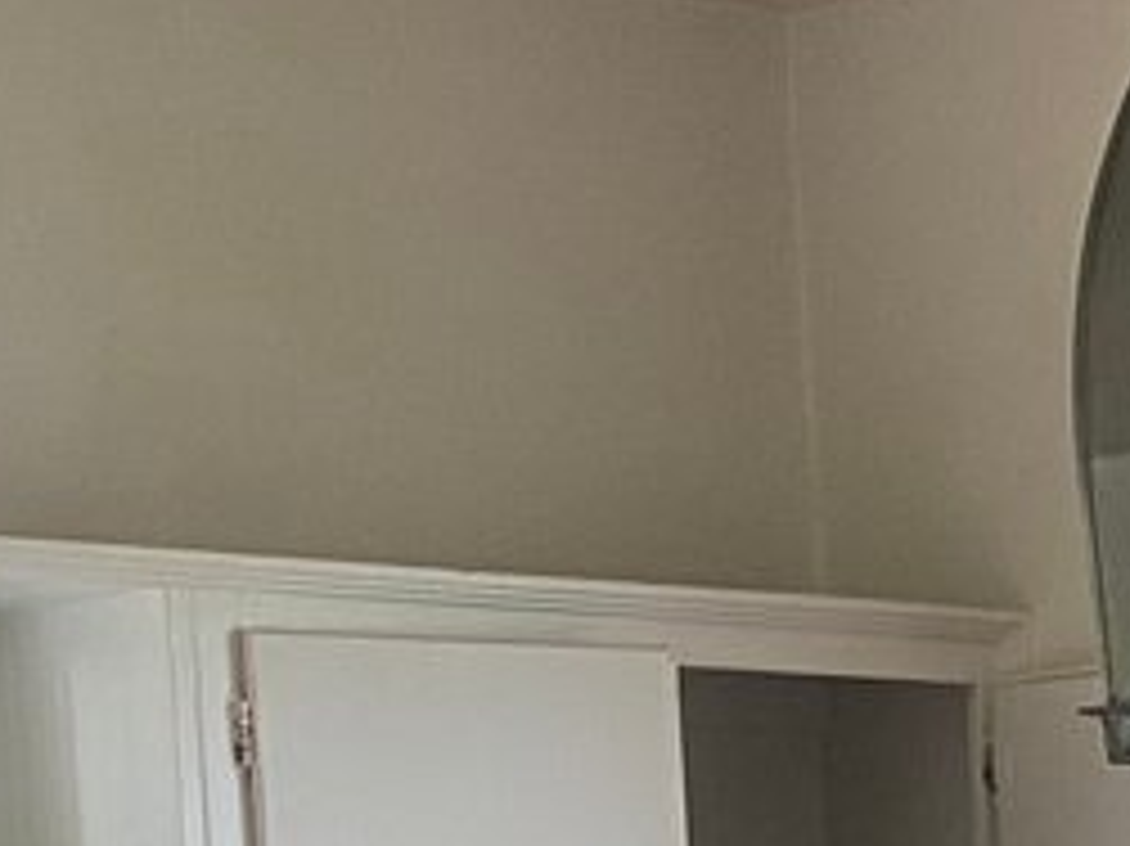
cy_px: 1748
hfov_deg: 10.7
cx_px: 2766
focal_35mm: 157
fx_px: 5123
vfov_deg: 8.9
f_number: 1.8
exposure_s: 1/91
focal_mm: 4.25
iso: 125
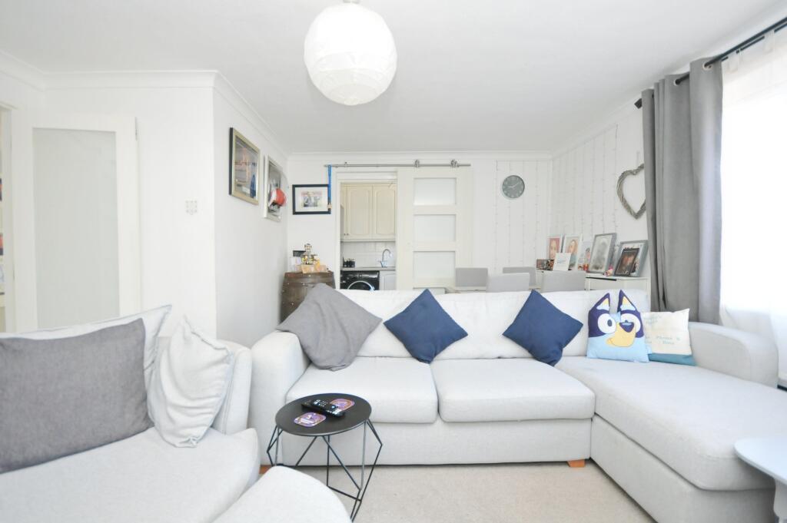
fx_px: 328
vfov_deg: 77.2
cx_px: 394
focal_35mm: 15
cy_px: 262
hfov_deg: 100.4
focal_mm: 10
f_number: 6.3
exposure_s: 1/60
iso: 800
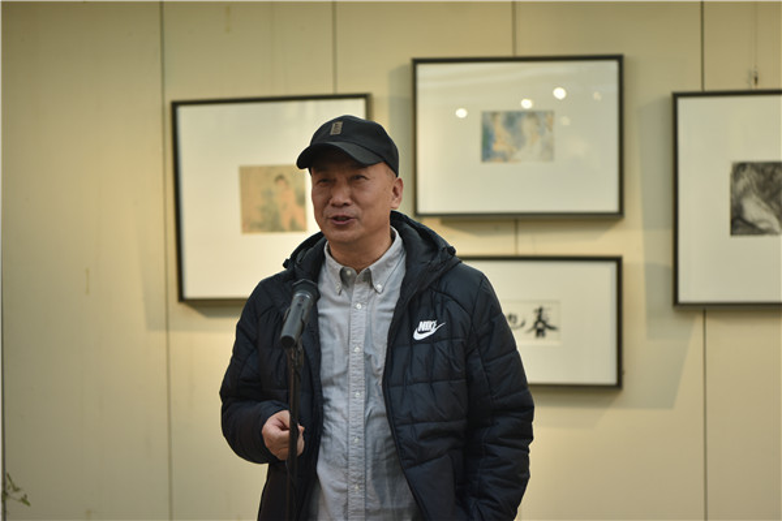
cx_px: 391
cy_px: 260
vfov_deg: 19.5
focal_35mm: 70
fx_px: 1520
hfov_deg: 28.8
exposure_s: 1/200
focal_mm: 70
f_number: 2.8
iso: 400
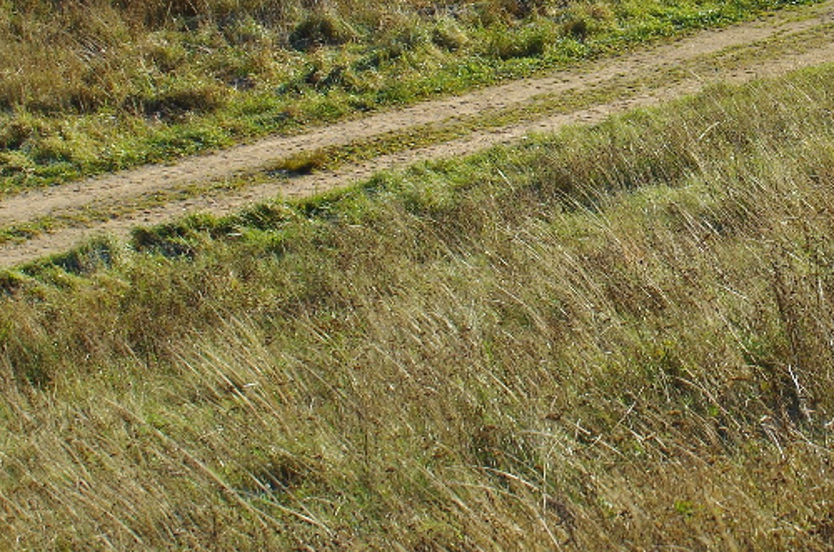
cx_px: 654
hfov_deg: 14.9
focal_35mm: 137
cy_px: -3
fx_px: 3167
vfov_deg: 9.9
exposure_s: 1/250
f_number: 5.6
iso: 100
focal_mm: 28
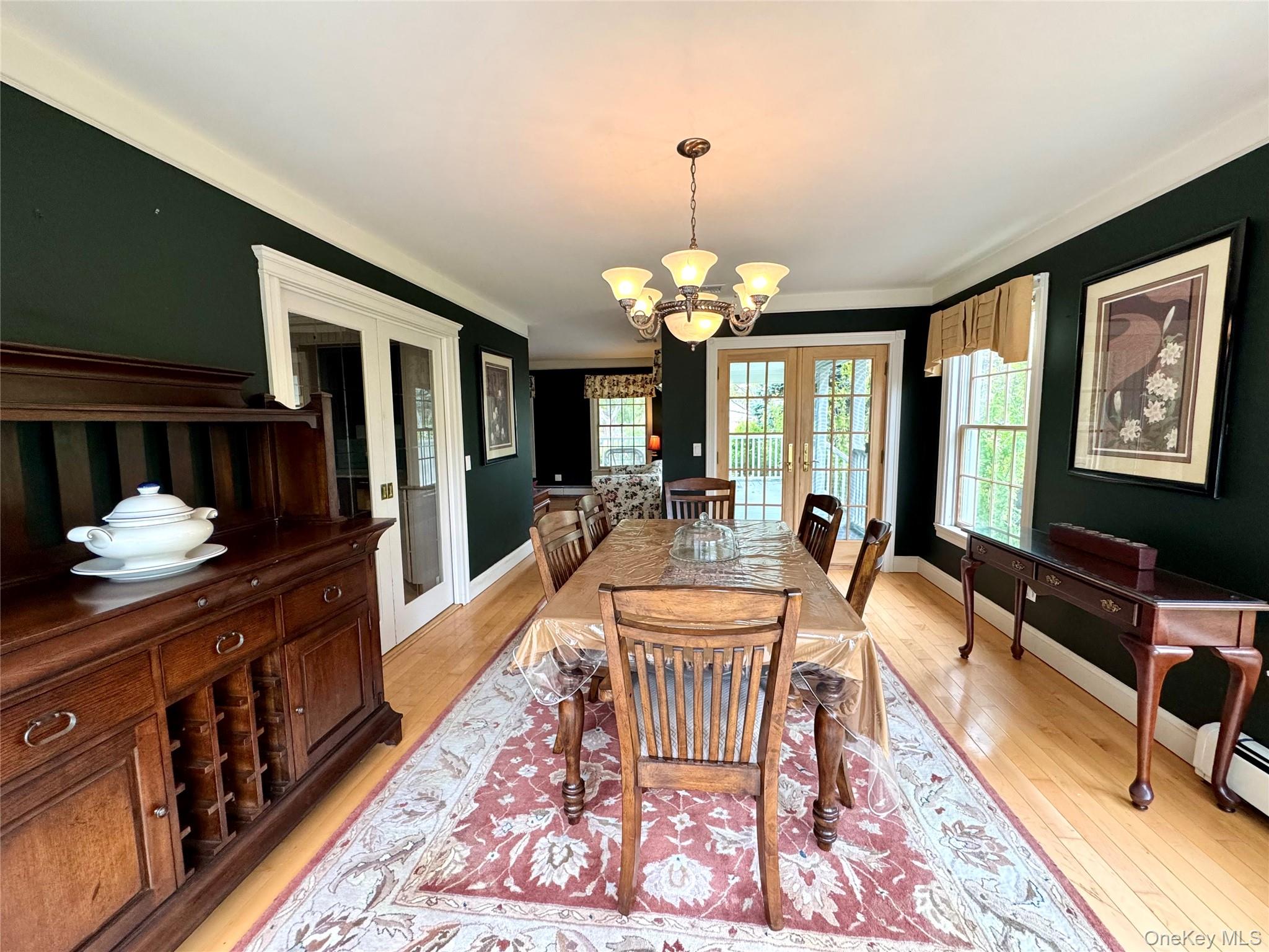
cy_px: 476
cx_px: 634
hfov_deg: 102.1
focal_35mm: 14
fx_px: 513
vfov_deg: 85.7
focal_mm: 2.22
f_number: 2.2
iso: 250
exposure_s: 1/120
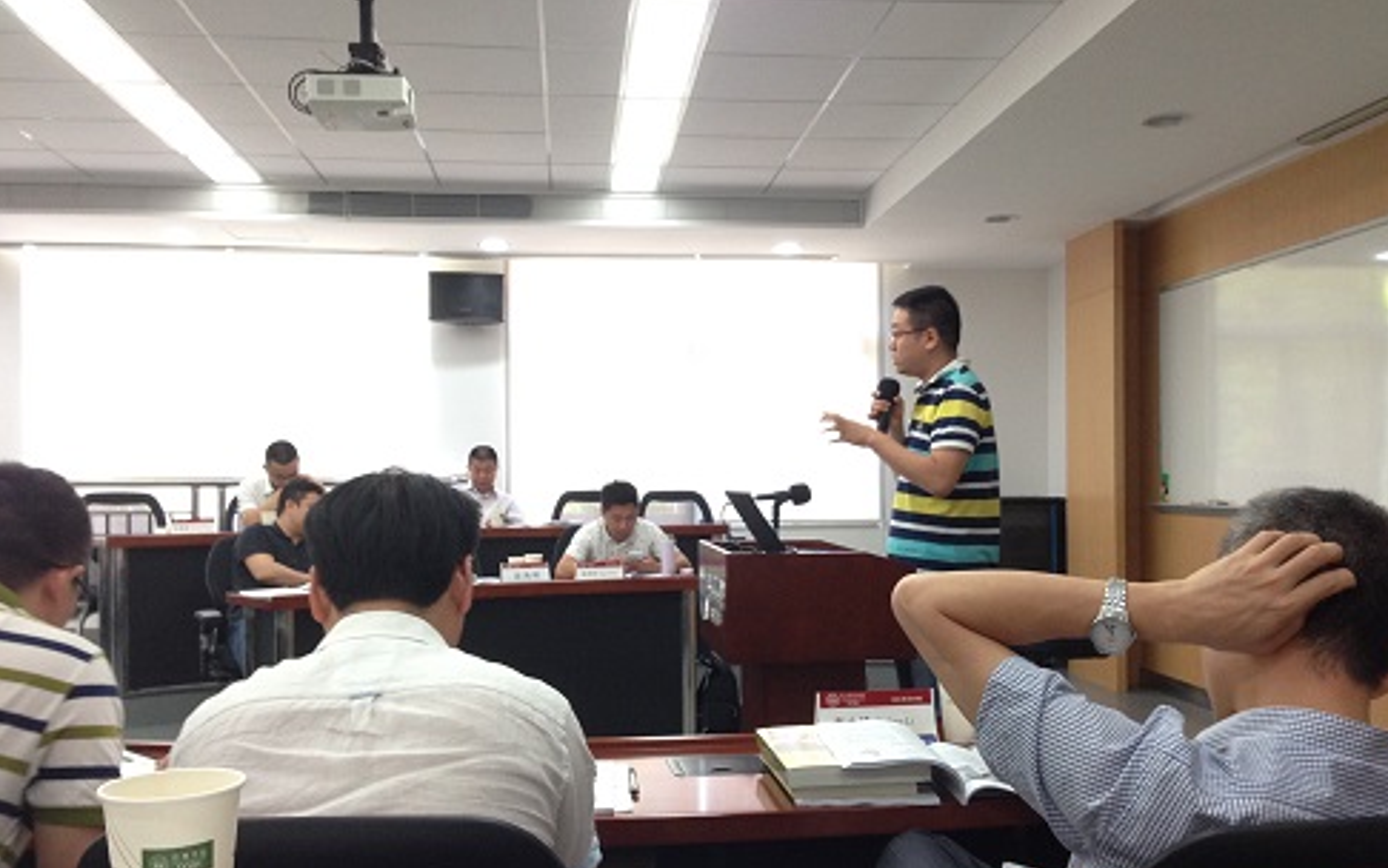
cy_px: 478
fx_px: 1362
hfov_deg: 54.0
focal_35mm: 36
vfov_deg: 35.3
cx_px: 708
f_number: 2.4
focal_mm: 4.12
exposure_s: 1/20
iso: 125
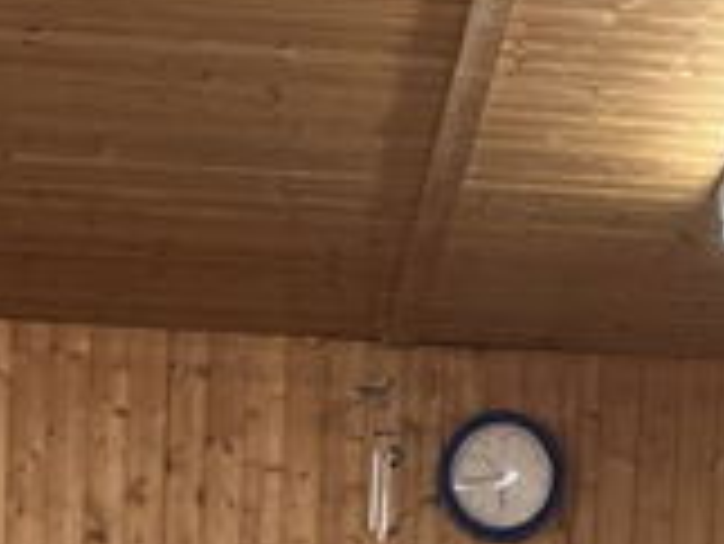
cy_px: 1659
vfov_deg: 7.8
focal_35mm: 165
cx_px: 310
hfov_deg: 12.0
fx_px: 3454
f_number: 1.6
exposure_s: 1/100
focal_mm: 5.1
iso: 100
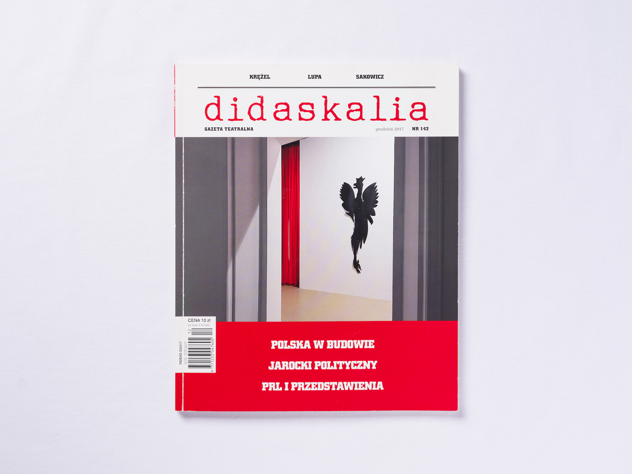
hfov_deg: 37.5
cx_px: 316
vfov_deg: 28.6
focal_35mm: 51
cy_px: 237
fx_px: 931
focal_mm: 64
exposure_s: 1/100
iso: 400
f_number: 11
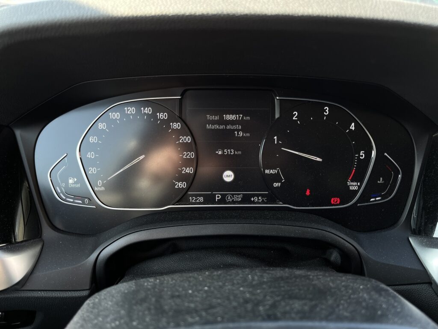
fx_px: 329
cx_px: 219
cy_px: 164
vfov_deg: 53.1
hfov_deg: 67.3
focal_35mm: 26
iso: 32
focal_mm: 5.1
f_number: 1.6
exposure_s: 1/143
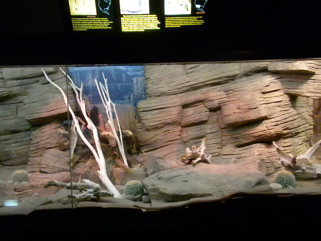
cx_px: 160
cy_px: 120
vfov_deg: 38.7
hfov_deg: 50.1
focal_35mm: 37
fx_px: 343
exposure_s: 1/64.8
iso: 2200
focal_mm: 6.6
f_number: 3.5
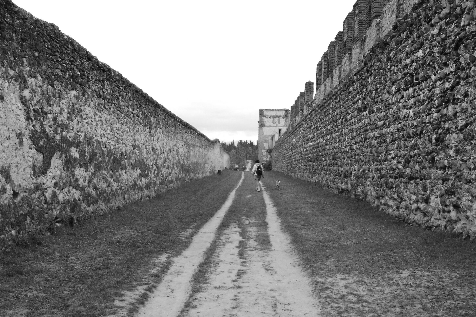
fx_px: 608
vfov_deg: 29.2
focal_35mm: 46
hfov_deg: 42.7
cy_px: 157
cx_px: 234
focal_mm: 30
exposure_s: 1/1250
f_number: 13
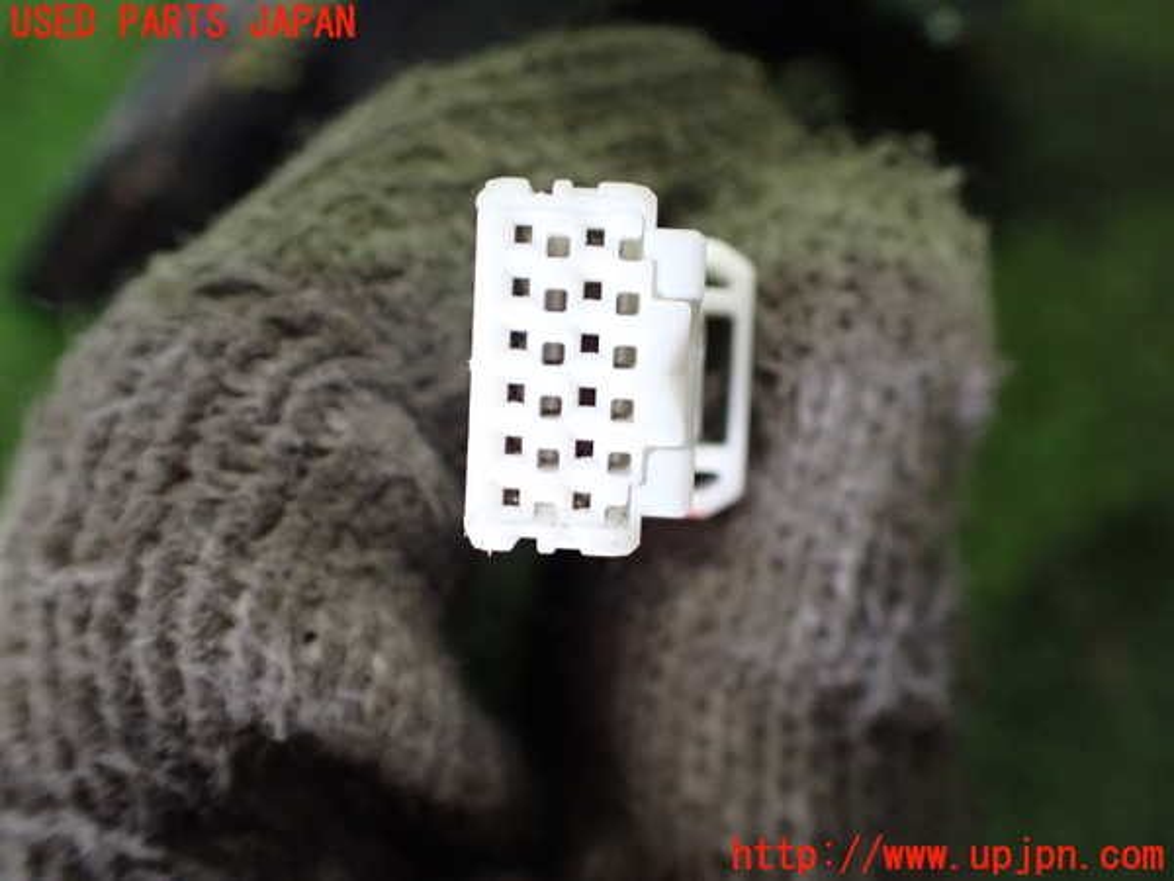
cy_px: 440
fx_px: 1017
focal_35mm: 30
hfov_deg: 60.0
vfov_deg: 46.8
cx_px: 587
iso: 800
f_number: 2.3
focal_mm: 5.4
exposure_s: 1/50
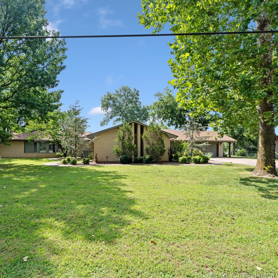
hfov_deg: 71.8
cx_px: 119
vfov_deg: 72.1
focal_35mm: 21
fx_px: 191
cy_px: 142
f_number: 9
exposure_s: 1/160
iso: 250
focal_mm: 16
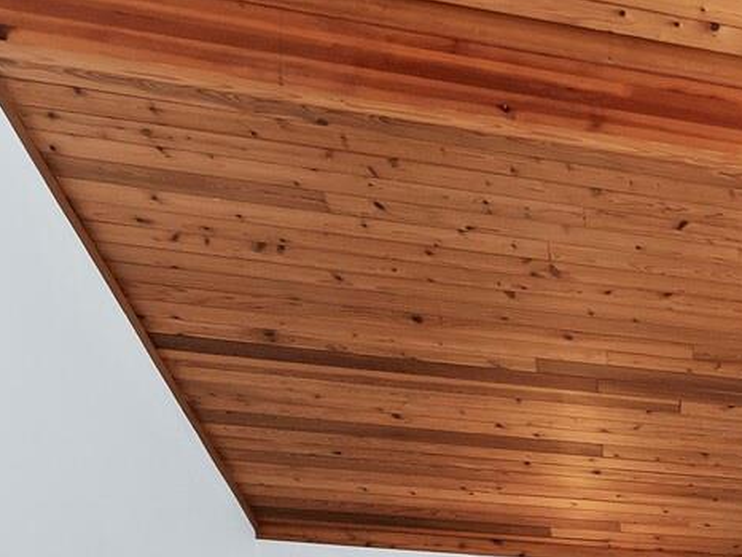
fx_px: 1029
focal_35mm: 48
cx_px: 964
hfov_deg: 30.9
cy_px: 800
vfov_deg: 24.6
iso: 400
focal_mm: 7
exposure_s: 1/2
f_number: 11
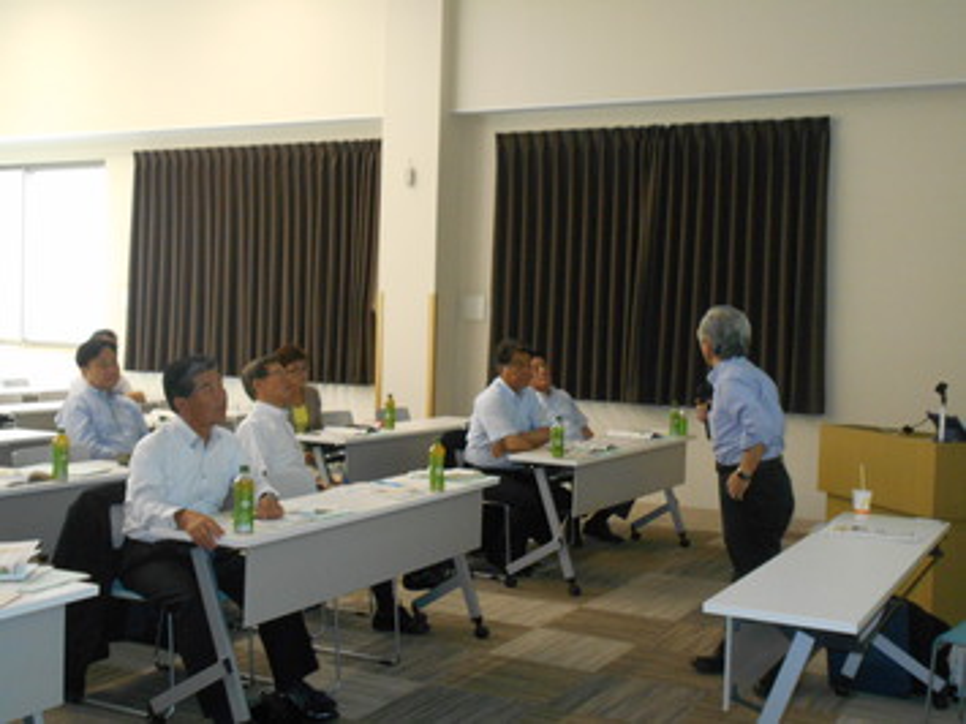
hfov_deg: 43.9
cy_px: 362
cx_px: 483
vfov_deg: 33.6
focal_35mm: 43
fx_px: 1200
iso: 500
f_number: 4.2
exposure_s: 1/30
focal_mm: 7.7
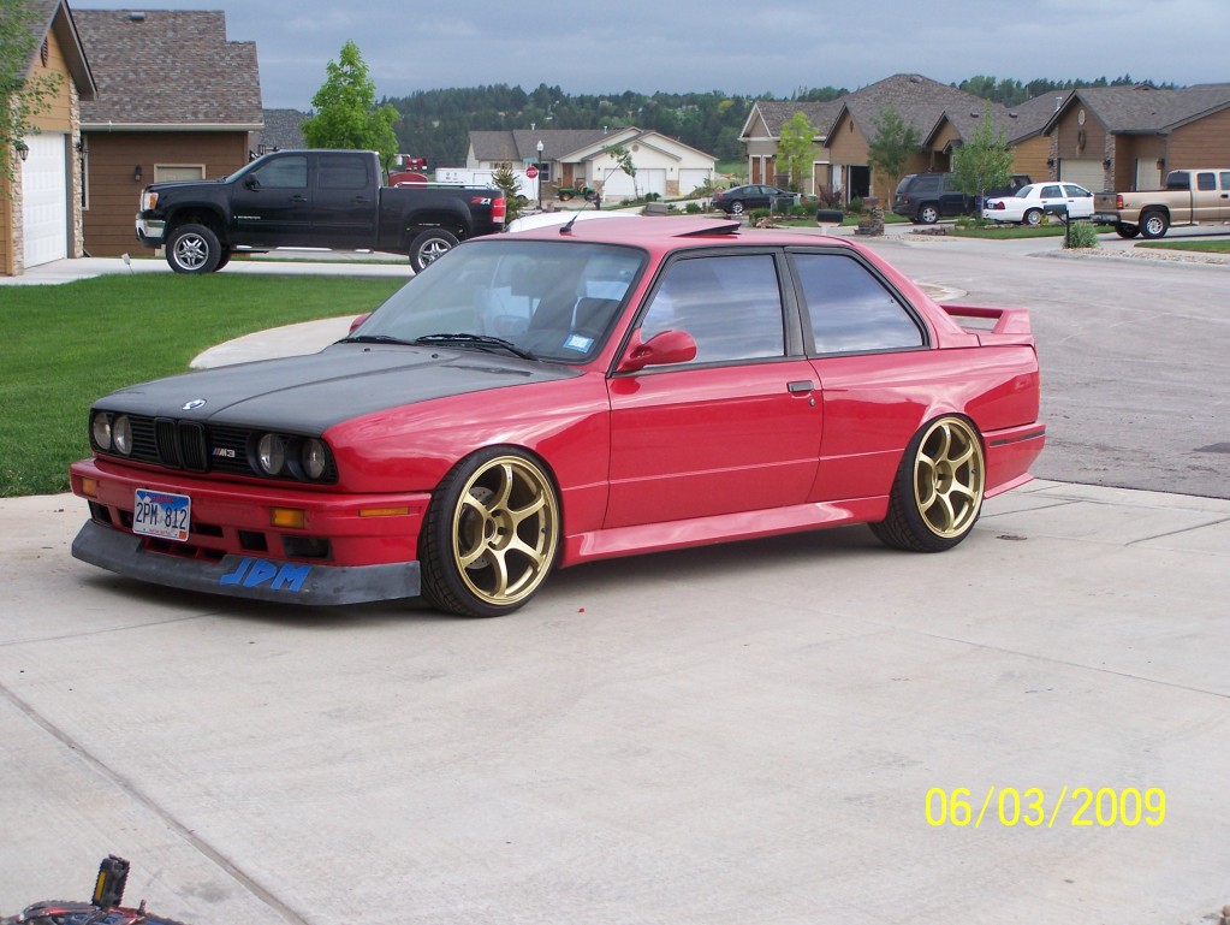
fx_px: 2383
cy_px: 462
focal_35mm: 67
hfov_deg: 28.9
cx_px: 615
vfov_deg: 22.0
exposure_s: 1/400
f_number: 3.2
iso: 80
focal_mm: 11.1
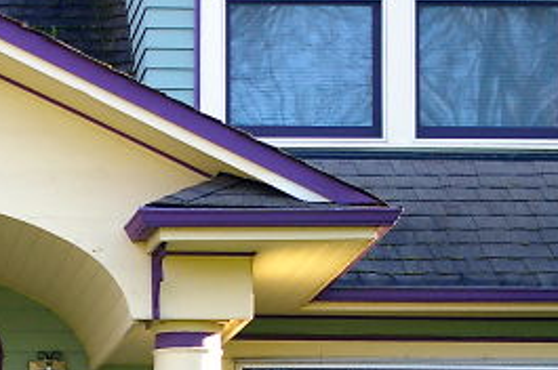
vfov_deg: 6.9
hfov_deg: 10.2
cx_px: -147
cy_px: 395
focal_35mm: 198
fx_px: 3065
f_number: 5.6
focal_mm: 50
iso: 400
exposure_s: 1/90
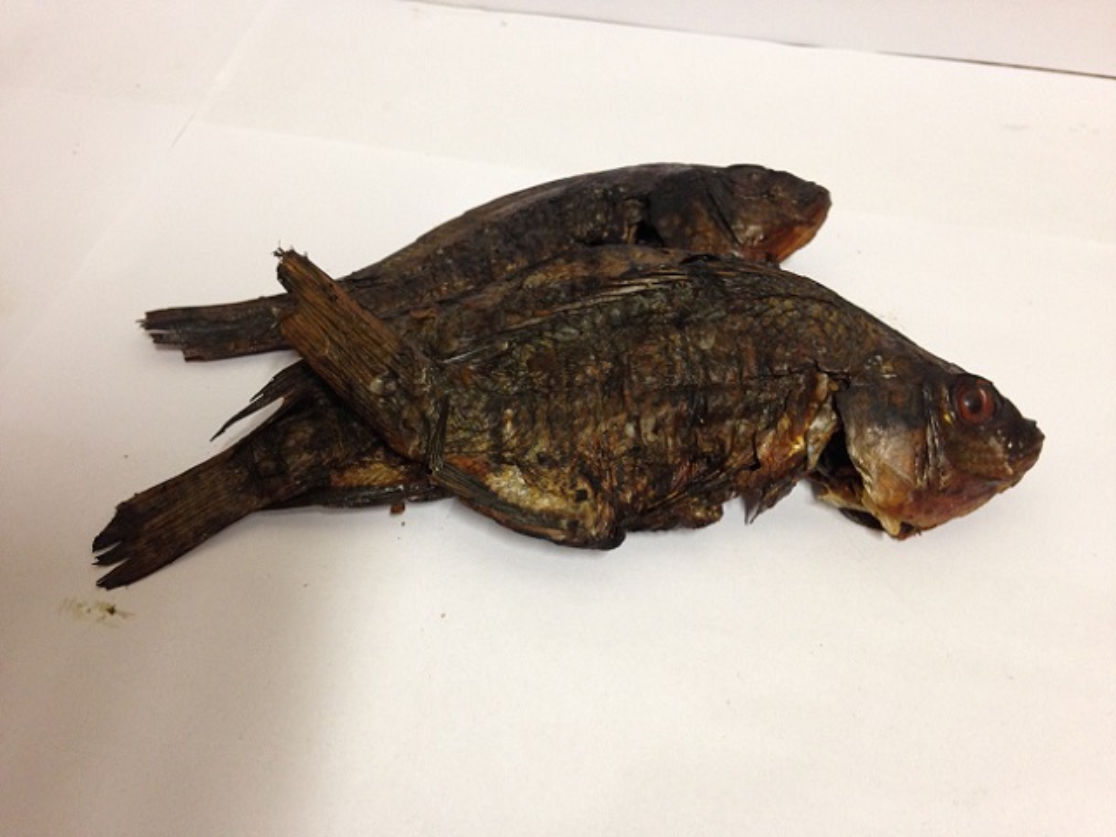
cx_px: 558
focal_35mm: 33
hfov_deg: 55.4
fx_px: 1064
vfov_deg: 42.9
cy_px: 418
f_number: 2.4
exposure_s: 1/20
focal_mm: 4.12
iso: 160
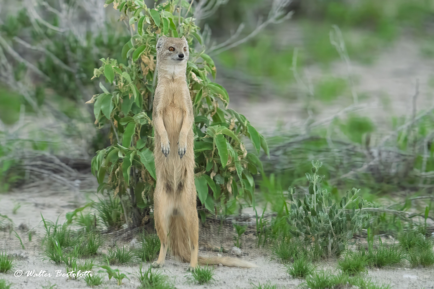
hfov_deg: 3.4
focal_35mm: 600
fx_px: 7233
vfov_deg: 2.3
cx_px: 217
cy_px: 144
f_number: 6.3
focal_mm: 600
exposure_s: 1/3200
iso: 4000
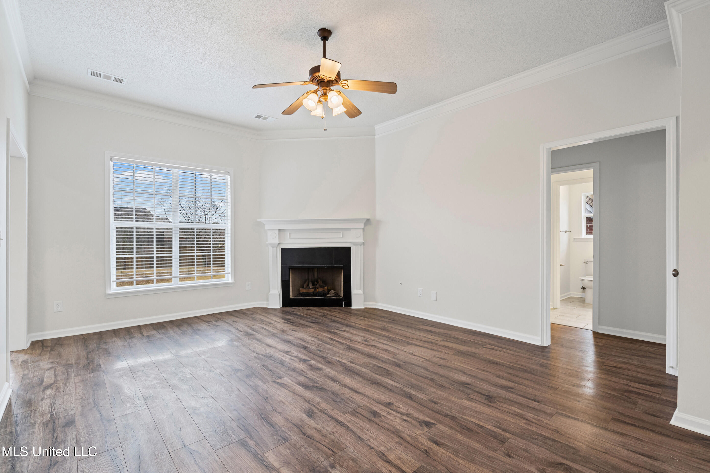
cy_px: 236
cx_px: 355
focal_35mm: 16
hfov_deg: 96.7
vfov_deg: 73.7
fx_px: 316
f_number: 9
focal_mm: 16
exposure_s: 1/10
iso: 800
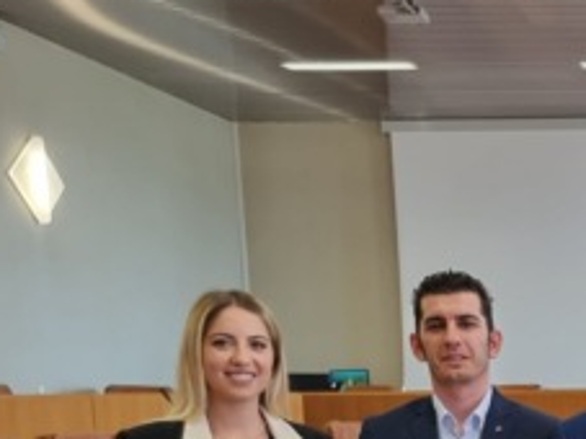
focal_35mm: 72
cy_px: 537
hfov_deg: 23.3
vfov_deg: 19.2
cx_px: 803
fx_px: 1218
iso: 250
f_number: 1.8
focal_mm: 6.7
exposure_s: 1/100
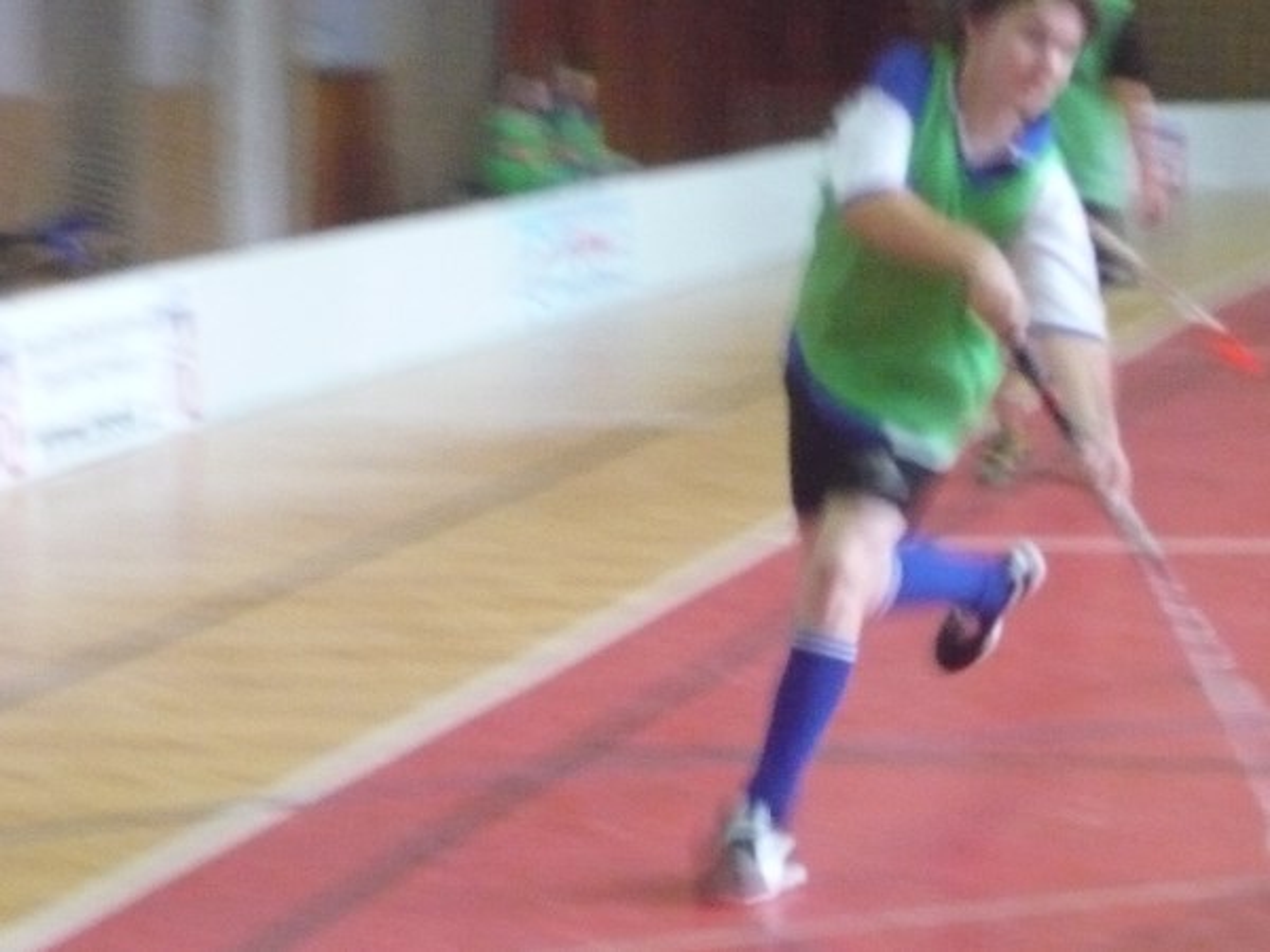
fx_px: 5283
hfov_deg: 13.7
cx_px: 635
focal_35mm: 144
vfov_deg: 10.3
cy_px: 476
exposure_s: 1/50
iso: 800
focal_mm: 17.4
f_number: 5
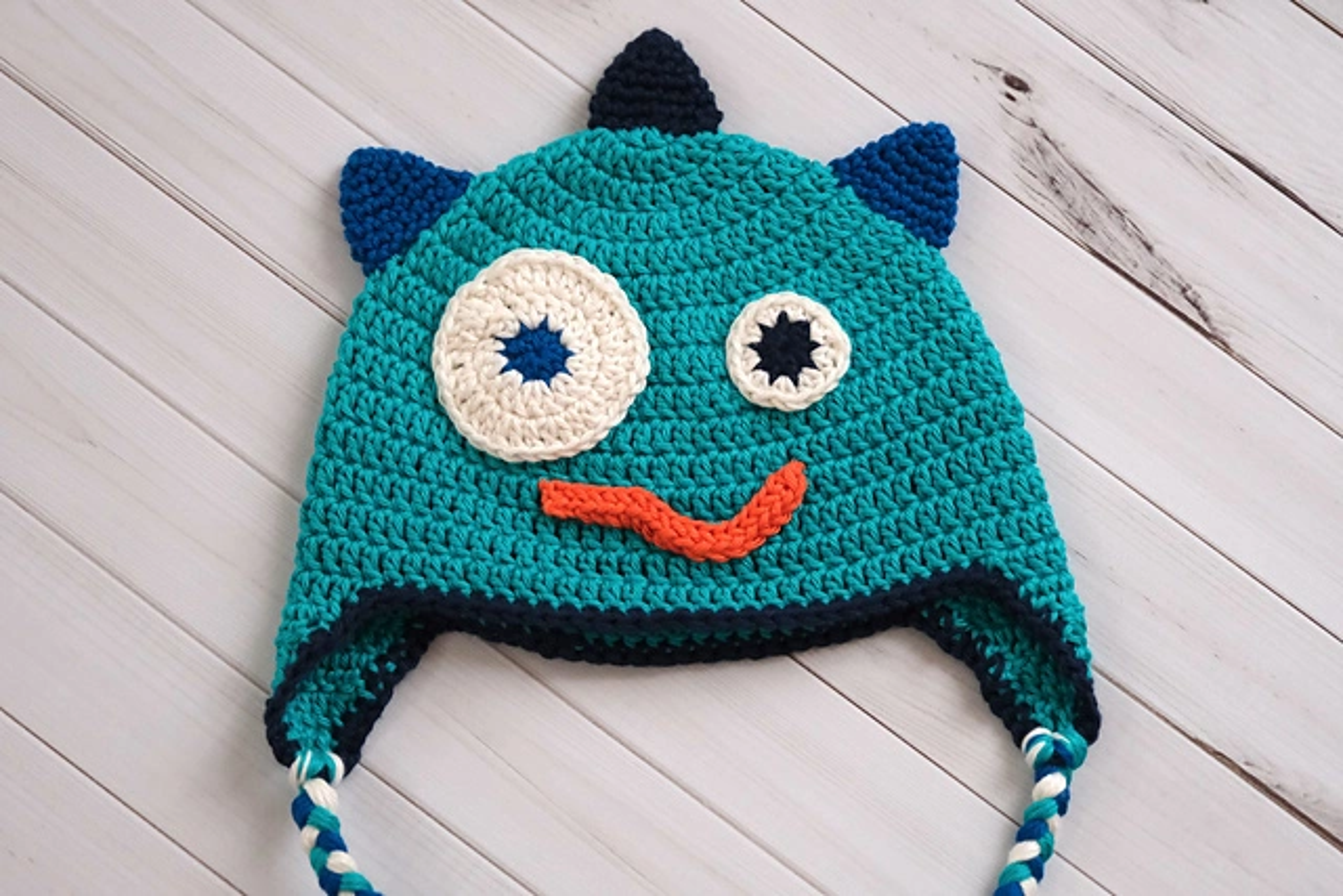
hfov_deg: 23.9
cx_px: 672
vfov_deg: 16.1
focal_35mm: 85
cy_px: 448
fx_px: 3171
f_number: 4
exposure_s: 1/170
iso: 3200
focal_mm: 56.5
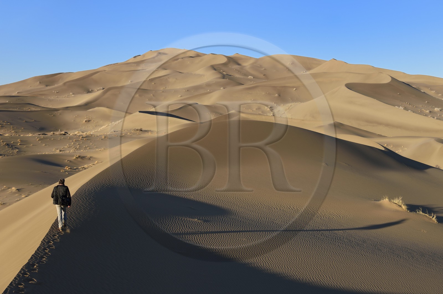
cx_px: 222
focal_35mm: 52
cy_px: 147
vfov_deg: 25.9
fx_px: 639
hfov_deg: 38.2
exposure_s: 1/250
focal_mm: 52
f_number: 10
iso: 200
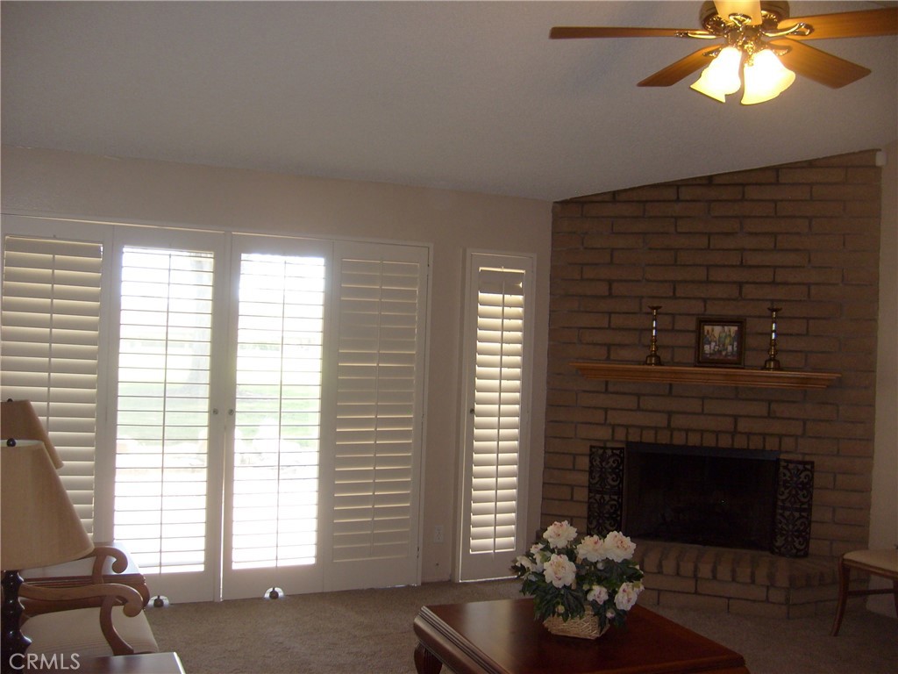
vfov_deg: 40.7
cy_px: 337
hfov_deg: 52.6
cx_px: 449
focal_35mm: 35
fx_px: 908
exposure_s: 1/45
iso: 100
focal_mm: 5.8
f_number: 2.8
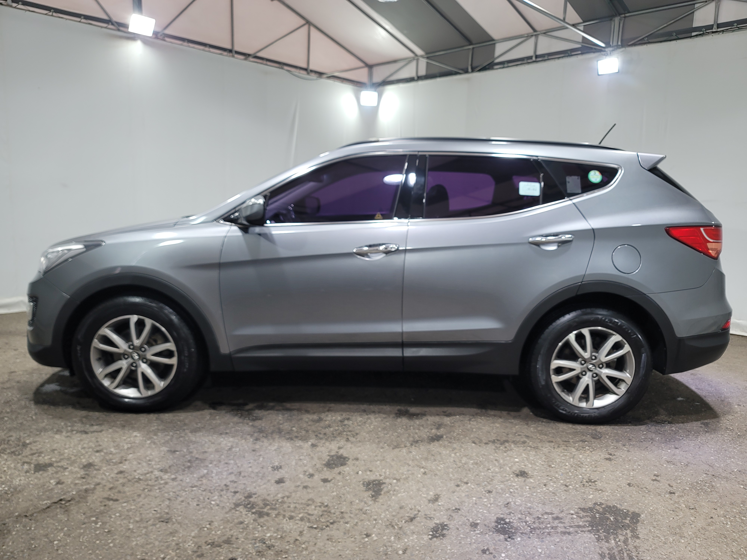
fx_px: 539
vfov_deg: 54.9
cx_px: 374
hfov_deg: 69.4
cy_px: 280
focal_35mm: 25
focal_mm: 7
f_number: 1.8
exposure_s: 1/120
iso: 64
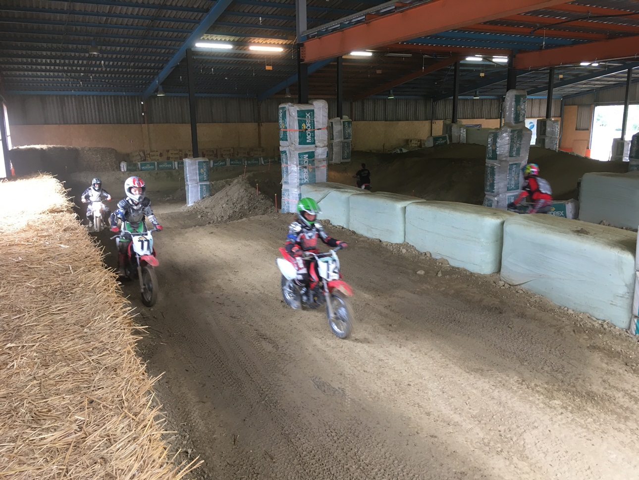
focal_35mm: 29
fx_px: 535
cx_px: 320
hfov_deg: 61.7
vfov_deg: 48.2
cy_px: 240
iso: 80
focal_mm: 4.15
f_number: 2.2
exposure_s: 1/33
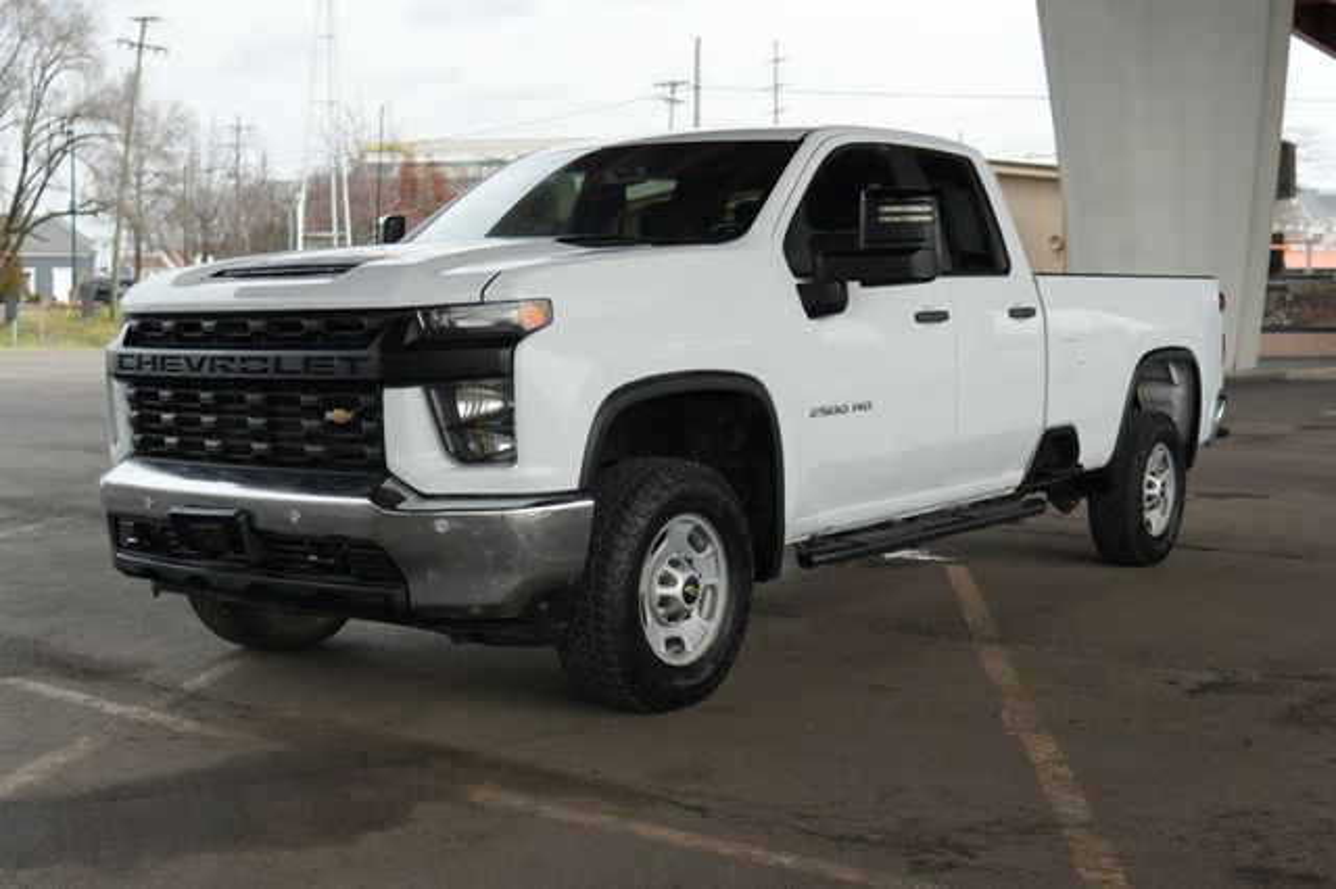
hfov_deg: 43.6
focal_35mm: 45
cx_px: 668
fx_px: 1669
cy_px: 444
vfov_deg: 29.8
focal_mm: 30
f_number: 4
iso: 500
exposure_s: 1/60
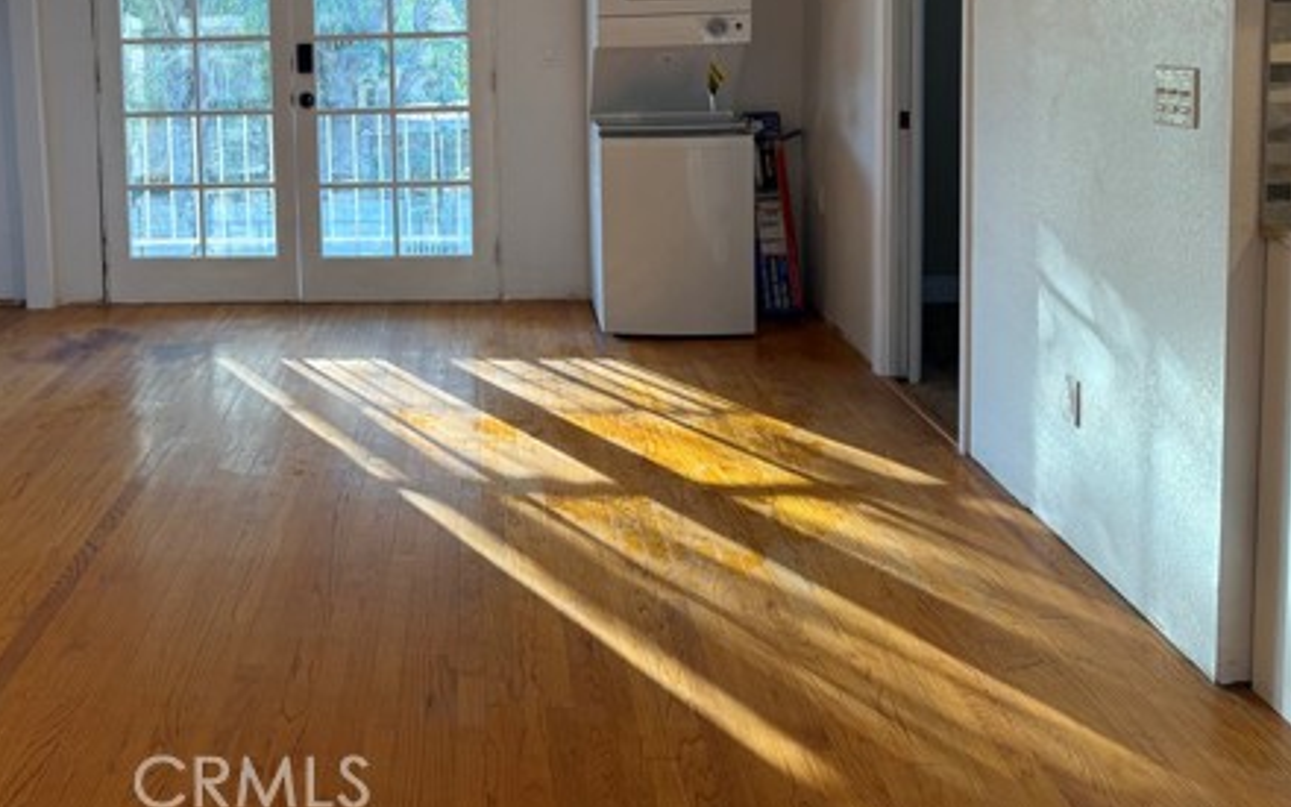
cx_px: 355
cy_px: 120
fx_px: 1302
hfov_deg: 51.0
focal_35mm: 37
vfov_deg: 33.1
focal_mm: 6.76
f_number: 1.78
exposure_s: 1/144
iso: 100
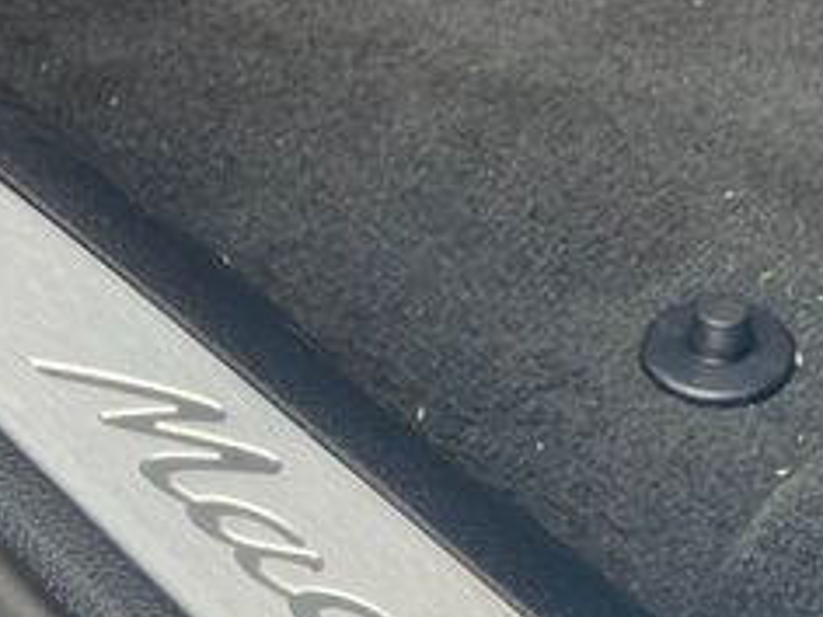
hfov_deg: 25.6
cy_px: 770
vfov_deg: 18.2
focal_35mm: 76
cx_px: 349
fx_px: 1807
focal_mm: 3.99
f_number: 1.8
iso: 25
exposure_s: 1/121
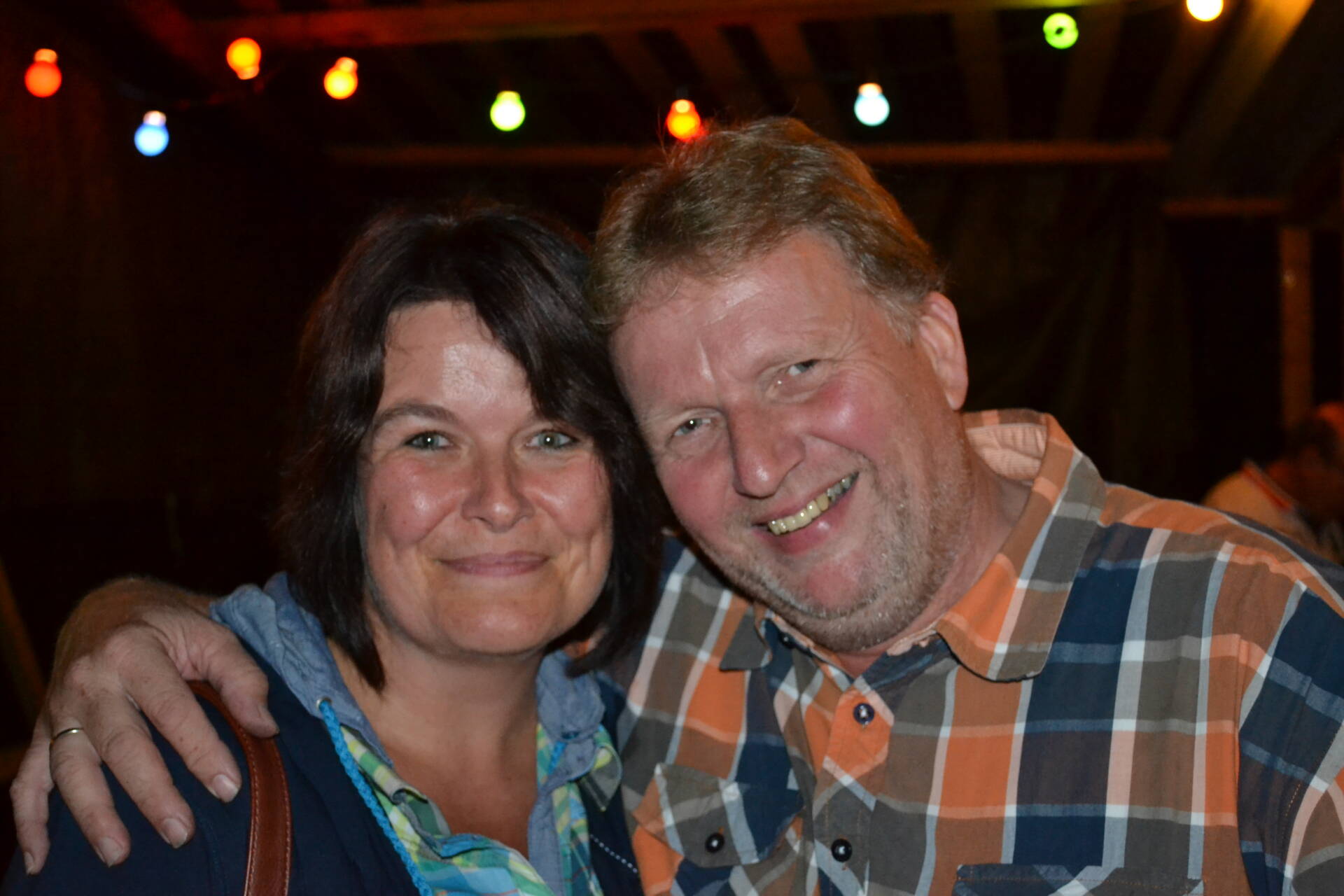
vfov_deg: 25.1
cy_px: 448
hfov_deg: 36.9
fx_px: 2016
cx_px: 672
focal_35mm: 54
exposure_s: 1/60
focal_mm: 36
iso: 3200
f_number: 5
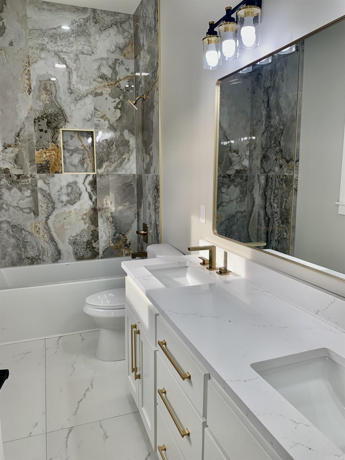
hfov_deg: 53.1
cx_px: 172
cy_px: 230
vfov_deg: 67.3
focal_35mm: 26
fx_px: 346
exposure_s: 1/147
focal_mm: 4.25
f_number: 1.8
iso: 25
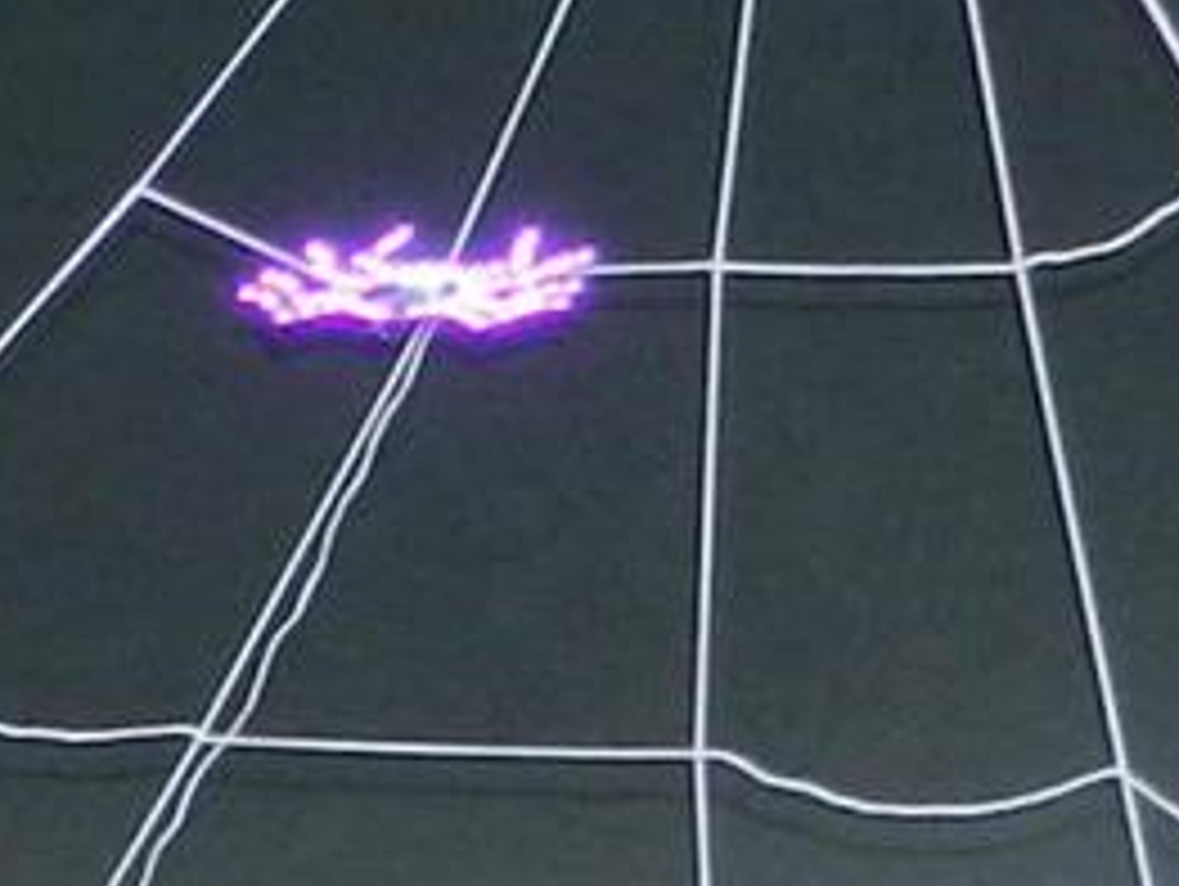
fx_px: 12239
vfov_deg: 4.1
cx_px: -1566
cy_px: 1893
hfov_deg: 5.3
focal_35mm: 359
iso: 250
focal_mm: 8.1
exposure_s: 1/30
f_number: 4.2
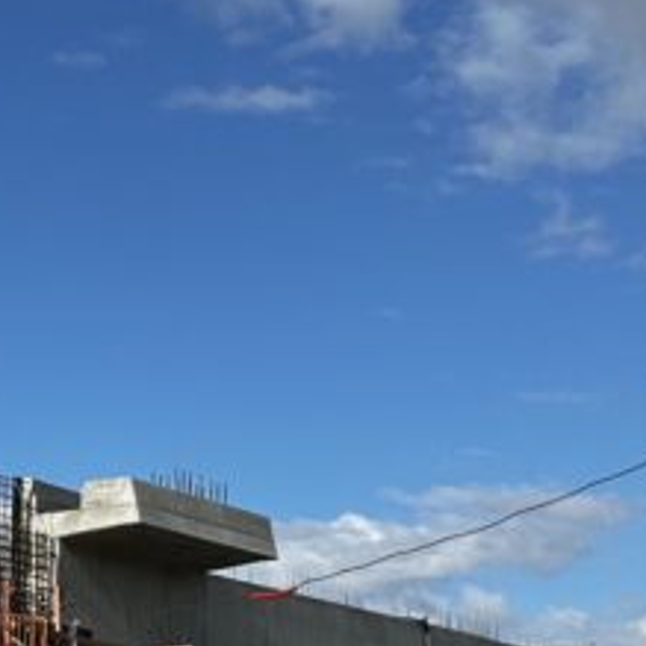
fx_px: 2090
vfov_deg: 17.3
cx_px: 195
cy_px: 581
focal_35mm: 99
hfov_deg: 17.5
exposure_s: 1/5000
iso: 80
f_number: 1.78
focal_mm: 6.86
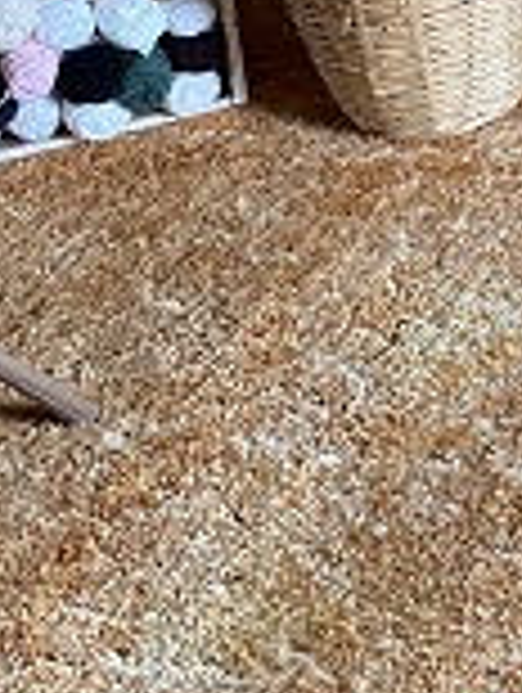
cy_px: -207
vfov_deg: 18.1
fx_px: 2025
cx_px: 945
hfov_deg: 13.2
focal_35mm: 101
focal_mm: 4.2
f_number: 1.6
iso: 640
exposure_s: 1/31
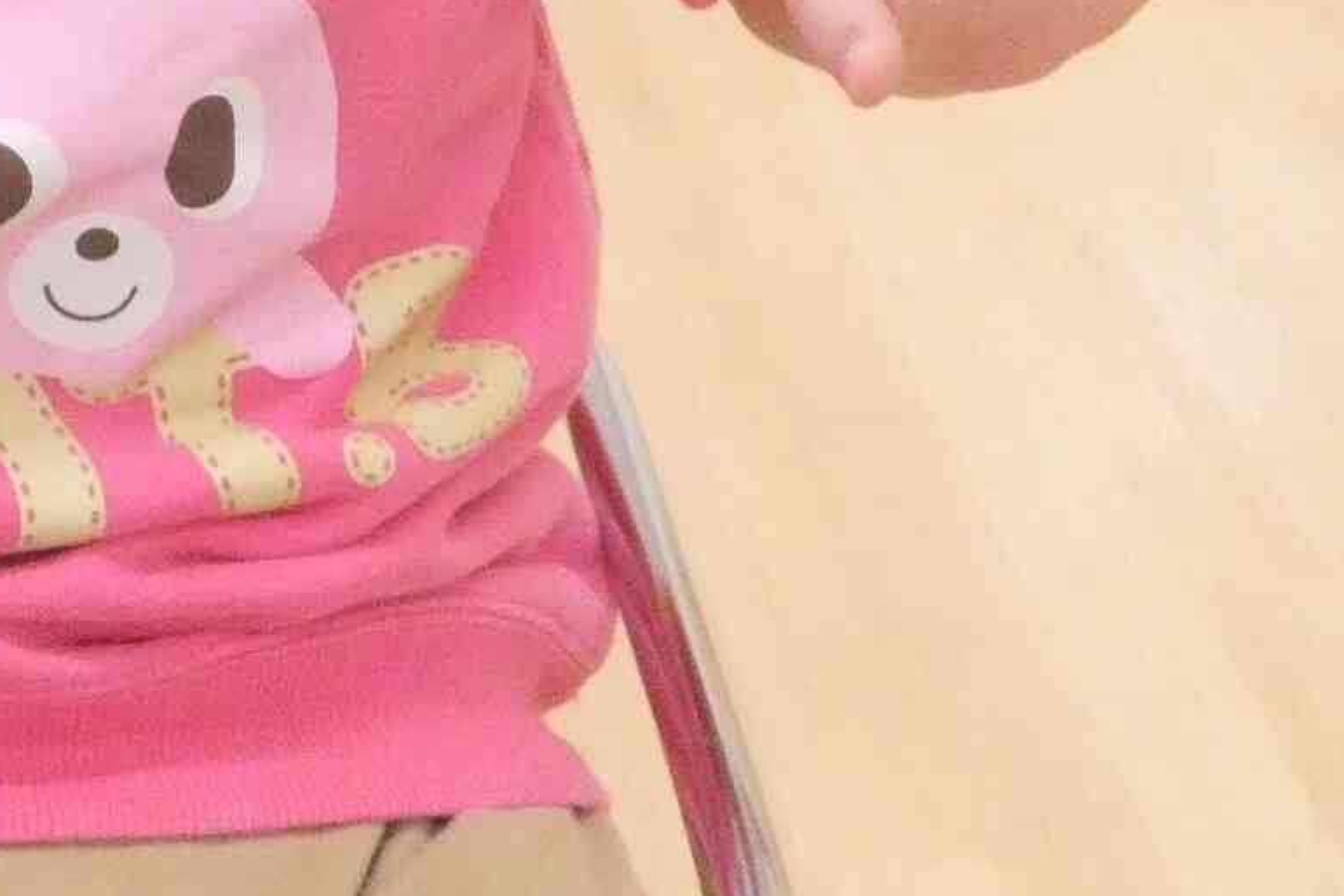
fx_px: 3173
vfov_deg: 15.3
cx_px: 260
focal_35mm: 85
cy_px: -300
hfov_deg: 23.5
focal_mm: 4.3
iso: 1000
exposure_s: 1/125
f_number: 3.3
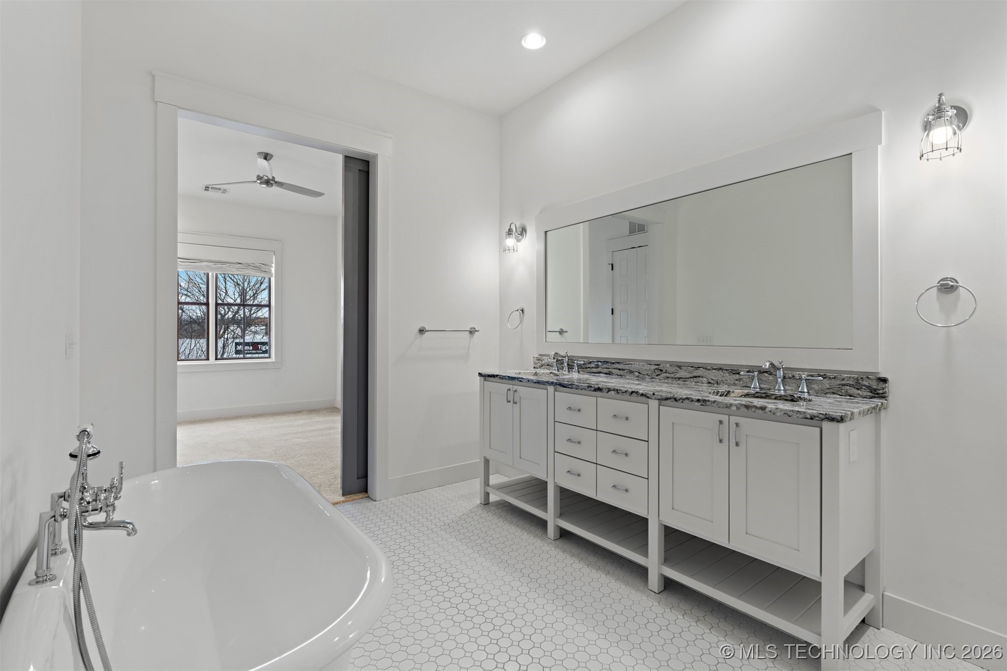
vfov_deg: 73.7
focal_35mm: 16
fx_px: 447
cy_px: 336
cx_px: 504
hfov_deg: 96.7
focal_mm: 16
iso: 100
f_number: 8
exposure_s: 1/1.67
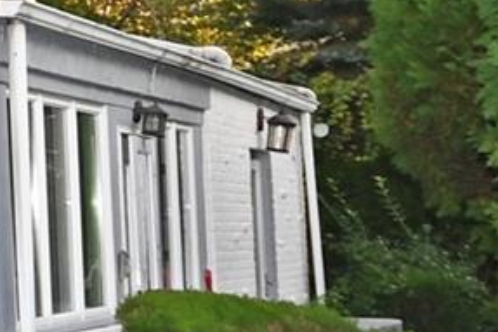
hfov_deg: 15.0
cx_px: -538
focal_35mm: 107
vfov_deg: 12.6
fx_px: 1479
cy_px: 6
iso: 100
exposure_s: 1/160
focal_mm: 10
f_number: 4.5
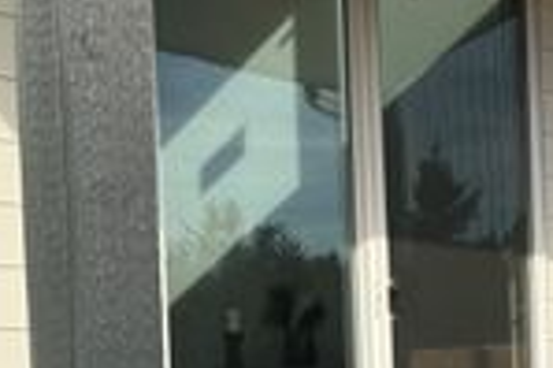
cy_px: 452
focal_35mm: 84
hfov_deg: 21.1
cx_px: 787
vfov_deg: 15.6
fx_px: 1289
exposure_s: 1/3425
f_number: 1.78
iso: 80
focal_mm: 6.76
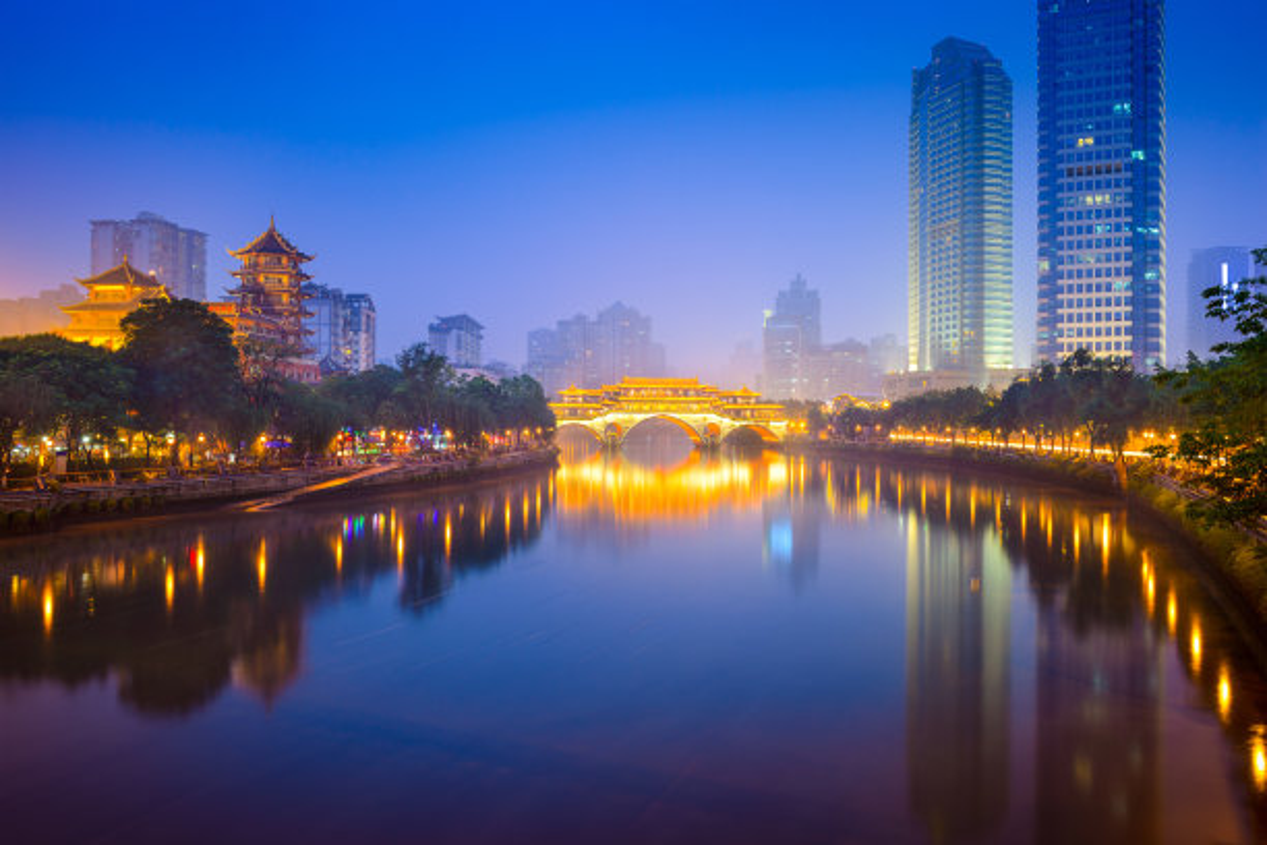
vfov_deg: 42.3
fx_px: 1091
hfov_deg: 60.3
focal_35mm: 31
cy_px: 422
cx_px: 634
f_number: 8
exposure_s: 15
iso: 100
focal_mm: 31
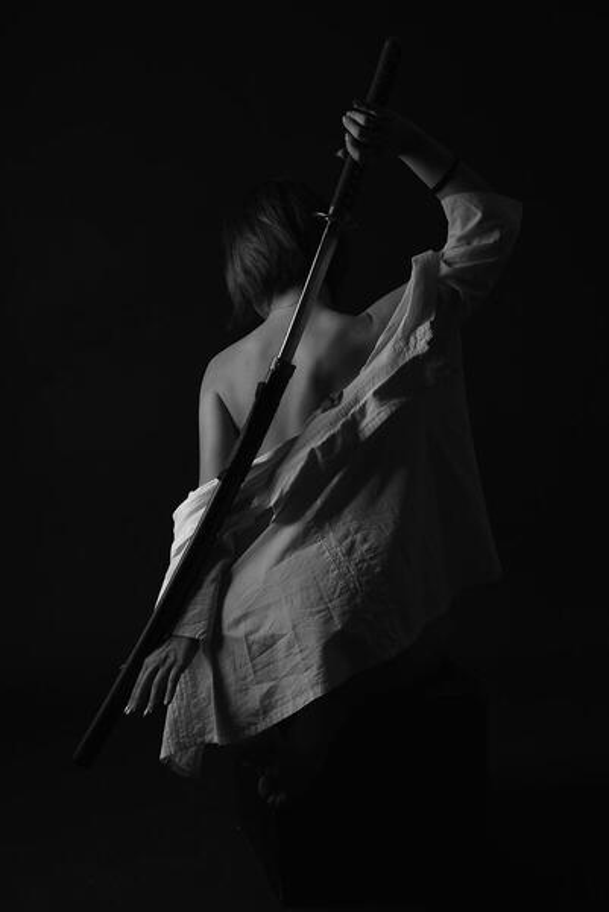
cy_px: 456
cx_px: 304
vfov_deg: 41.1
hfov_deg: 28.1
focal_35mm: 48
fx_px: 1216
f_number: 8
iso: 100
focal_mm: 48
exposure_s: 1/125
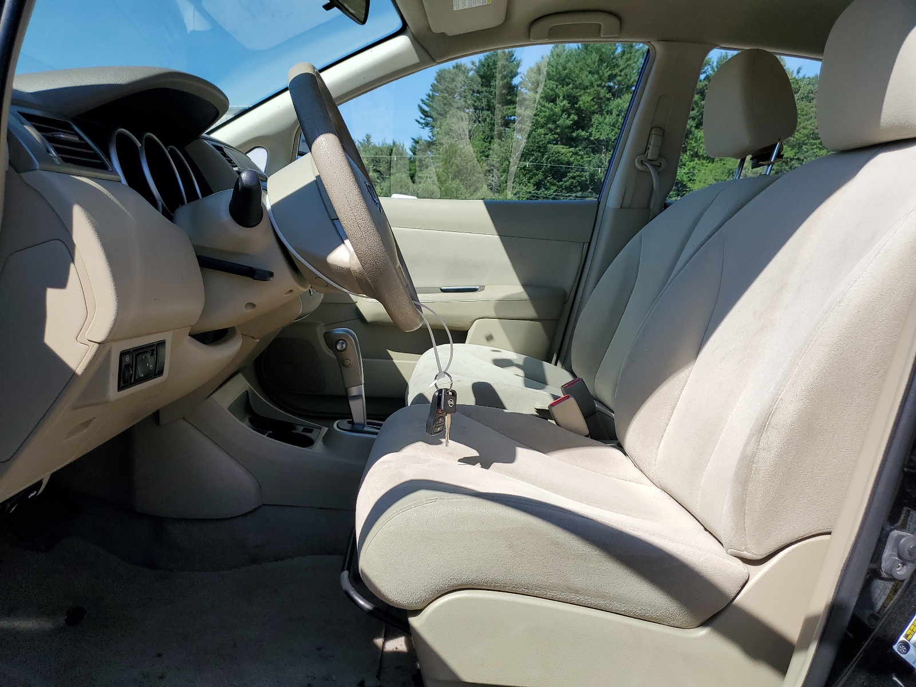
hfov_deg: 67.3
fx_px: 688
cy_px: 344
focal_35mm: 26
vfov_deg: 53.1
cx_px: 458
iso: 50
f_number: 1.5
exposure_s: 1/2500
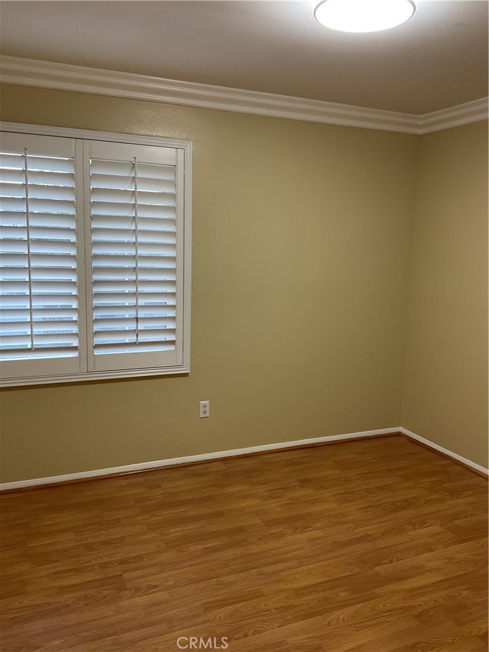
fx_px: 546
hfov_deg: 48.2
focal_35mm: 29
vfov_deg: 61.7
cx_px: 244
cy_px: 326
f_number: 1.8
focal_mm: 3
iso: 80
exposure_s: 1/60
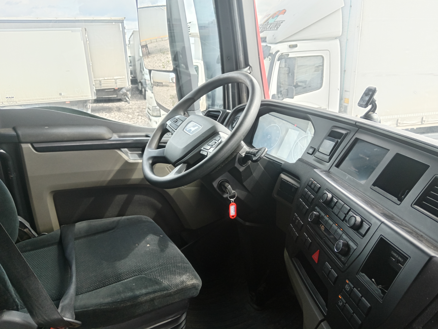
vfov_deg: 51.4
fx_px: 342
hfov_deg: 65.3
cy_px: 164
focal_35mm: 27
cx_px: 219
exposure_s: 1/100
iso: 209
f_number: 1.9
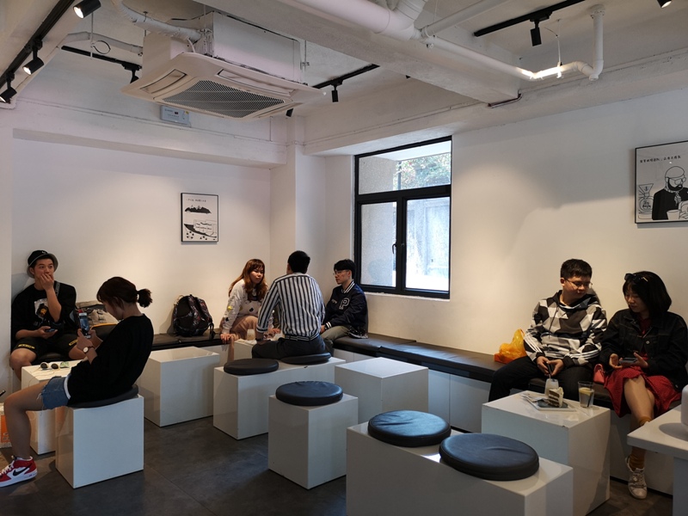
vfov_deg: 51.4
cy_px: 258
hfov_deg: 65.3
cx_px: 344
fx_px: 537
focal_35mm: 27
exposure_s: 1/50
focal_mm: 3.95
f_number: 1.8
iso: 80
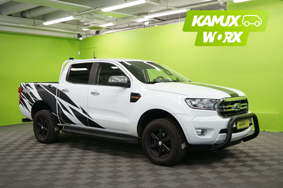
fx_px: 322
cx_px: 142
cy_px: 94
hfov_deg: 47.4
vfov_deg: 32.6
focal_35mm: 41
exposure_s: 1/40
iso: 500
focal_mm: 41
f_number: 6.3
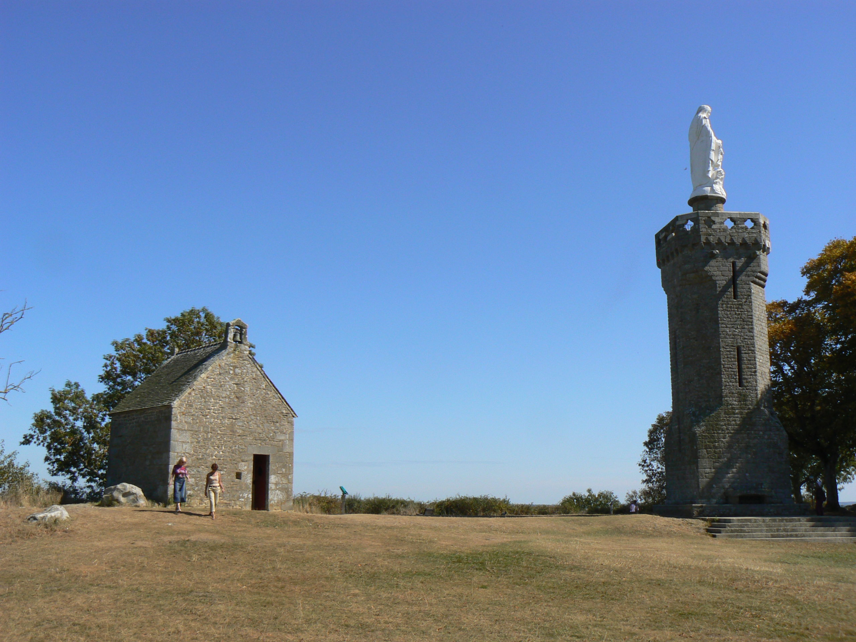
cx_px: 428
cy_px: 321
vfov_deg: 39.7
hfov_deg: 51.4
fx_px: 890
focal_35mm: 36
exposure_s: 1/400
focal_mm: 6
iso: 80
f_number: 7.1
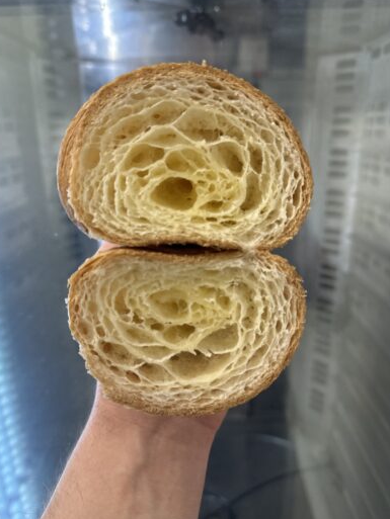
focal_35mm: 25
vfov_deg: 69.4
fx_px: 375
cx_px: 189
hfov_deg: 54.9
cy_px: 259
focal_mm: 6.86
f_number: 1.78
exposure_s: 1/100
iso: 200
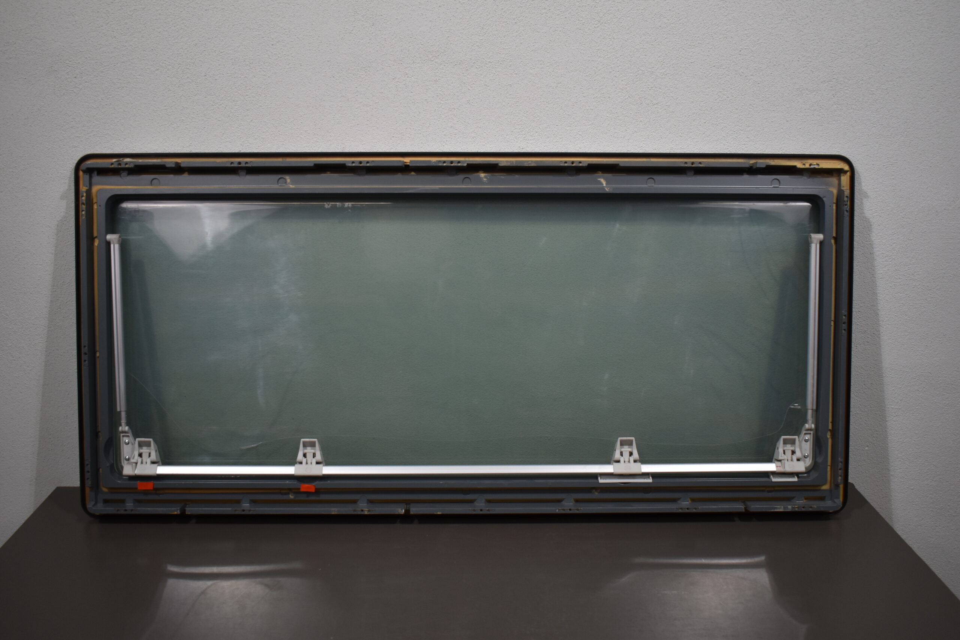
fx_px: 920
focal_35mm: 34
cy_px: 320
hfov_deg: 55.1
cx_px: 480
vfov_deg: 38.4
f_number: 3.8
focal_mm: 23
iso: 500
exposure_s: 1/250
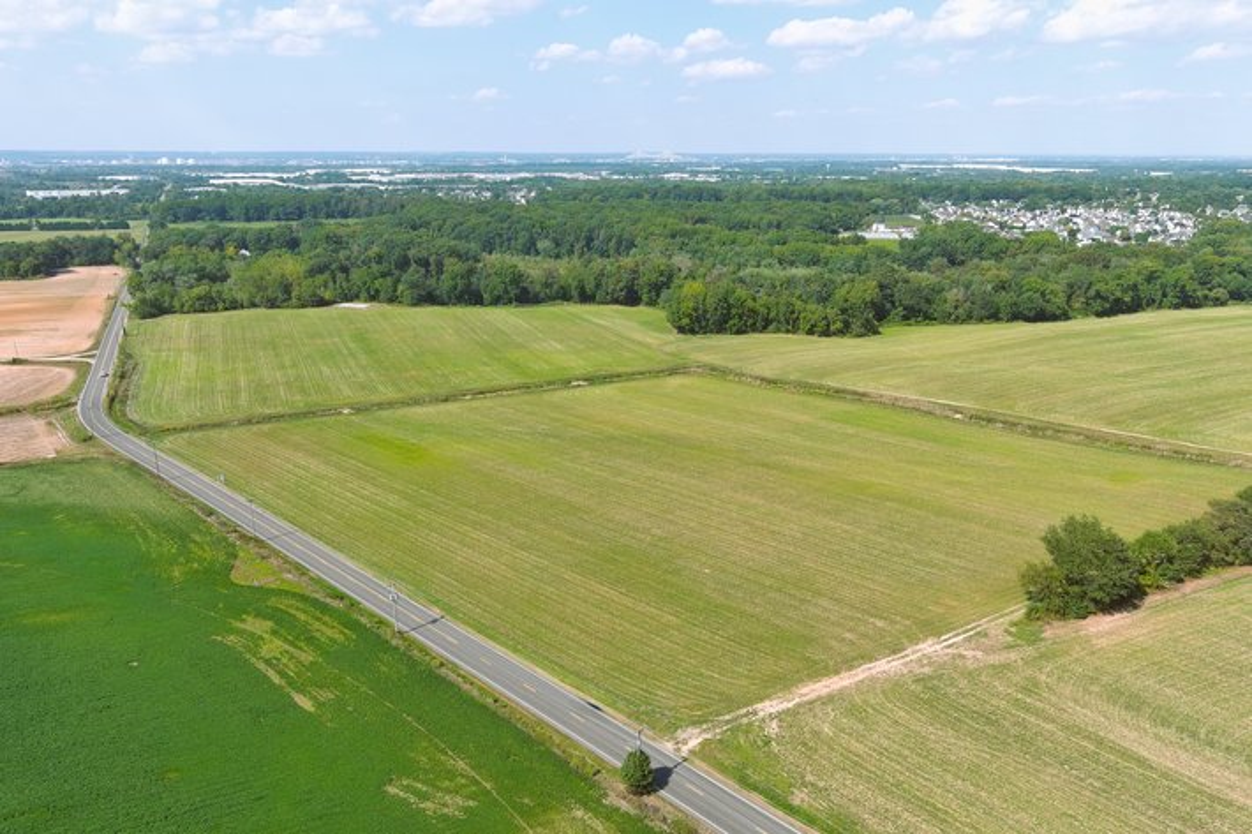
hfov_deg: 63.7
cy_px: 417
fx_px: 1008
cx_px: 626
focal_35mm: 29
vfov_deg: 44.9
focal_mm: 10.57
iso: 100
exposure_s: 1/1000
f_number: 2.8
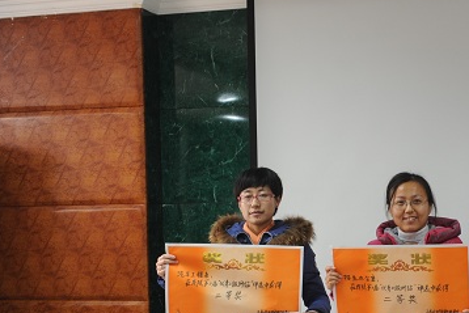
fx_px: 834
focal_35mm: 64
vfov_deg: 21.1
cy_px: 232
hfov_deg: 30.1
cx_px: 416
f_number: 4.5
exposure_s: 1/20
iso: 640
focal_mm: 36
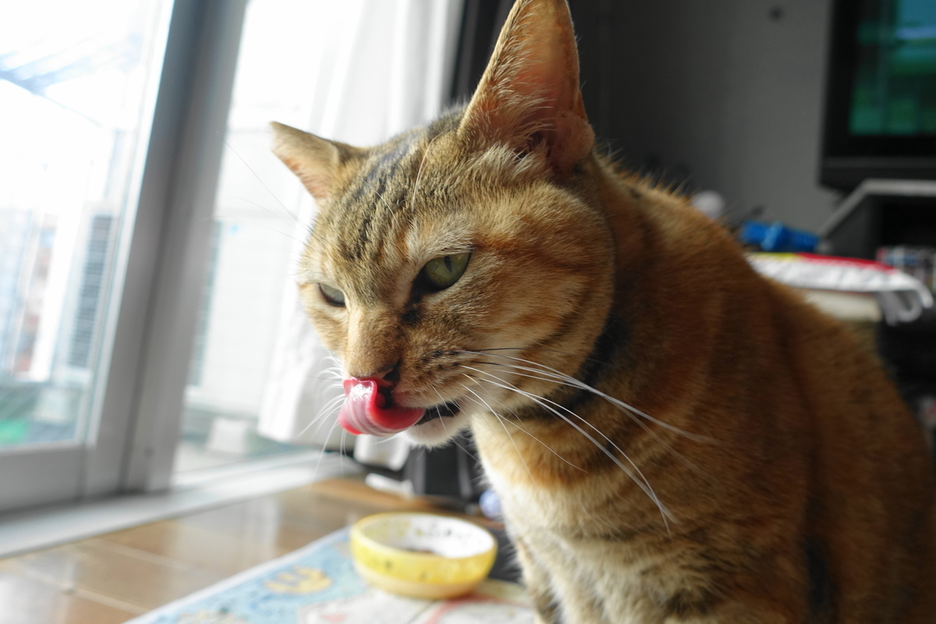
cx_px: 468
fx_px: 624
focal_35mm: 24
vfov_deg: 53.1
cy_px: 312
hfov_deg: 73.7
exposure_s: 1/100
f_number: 2.8
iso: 160
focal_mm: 8.8
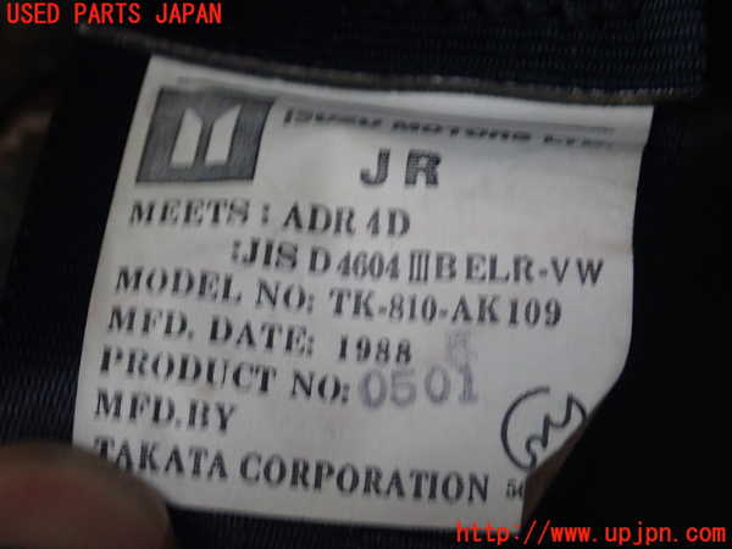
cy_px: 274
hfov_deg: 23.0
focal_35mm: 85
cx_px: 366
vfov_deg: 17.4
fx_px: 1797
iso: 800
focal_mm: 15.41
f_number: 4.5
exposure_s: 1/50
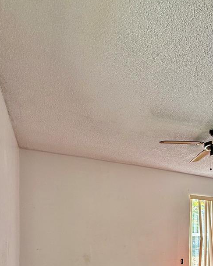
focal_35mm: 27
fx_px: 213
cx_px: 160
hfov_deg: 51.0
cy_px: 231
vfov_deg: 56.8
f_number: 2.2
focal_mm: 2.22
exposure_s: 1/99
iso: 64
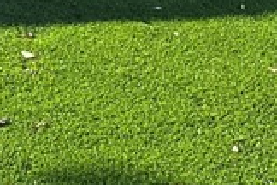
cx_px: 498
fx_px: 1216
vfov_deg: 8.4
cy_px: -132
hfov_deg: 12.0
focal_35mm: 158
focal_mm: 6.86
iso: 80
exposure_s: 1/4016
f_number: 1.78
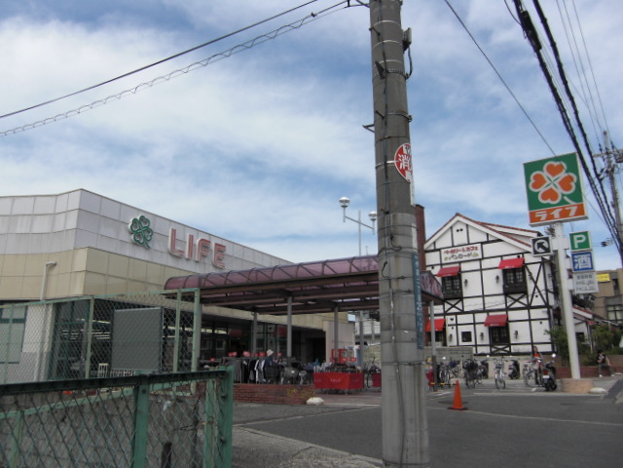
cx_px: 312
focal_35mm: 28
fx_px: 504
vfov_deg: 49.7
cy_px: 234
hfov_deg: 63.4
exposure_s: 1/200
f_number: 7
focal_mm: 4.9
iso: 50
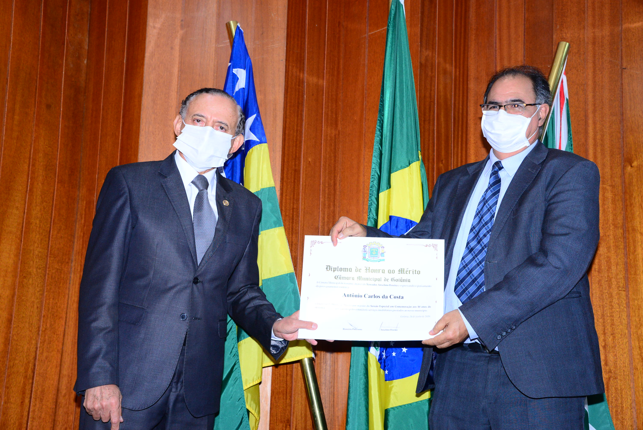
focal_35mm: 50
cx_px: 322
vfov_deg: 27.0
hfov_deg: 39.6
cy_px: 215
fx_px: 893
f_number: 6.3
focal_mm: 50
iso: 2000
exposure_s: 1/125
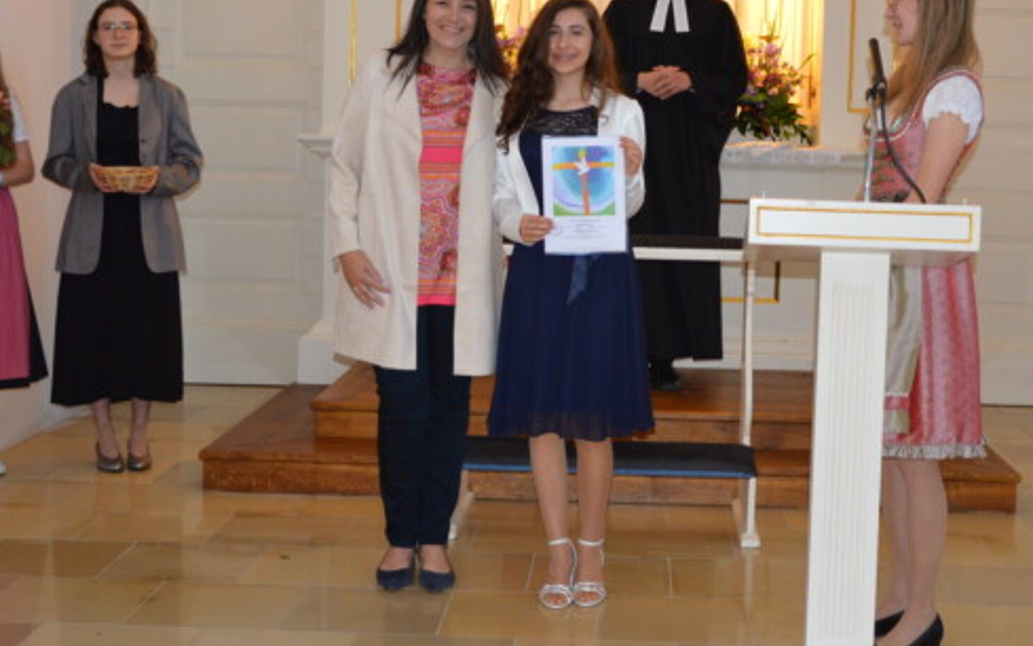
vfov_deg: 21.6
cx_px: 615
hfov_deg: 33.9
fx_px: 1690
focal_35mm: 60
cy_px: 236
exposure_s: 1/60
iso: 560
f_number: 3.8
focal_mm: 24
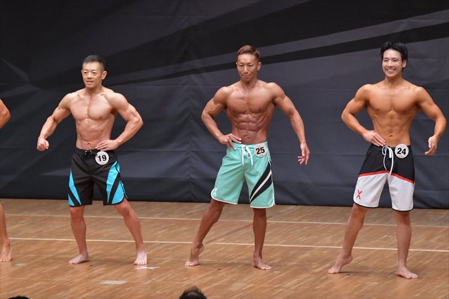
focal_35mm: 255
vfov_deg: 5.4
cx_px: 224
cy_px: 150
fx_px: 3179
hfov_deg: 8.1
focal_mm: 170
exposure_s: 1/400
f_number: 5.6
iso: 6400
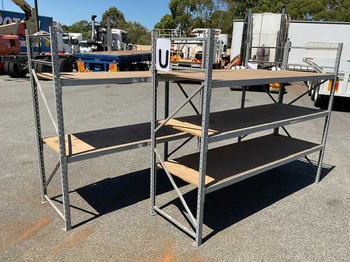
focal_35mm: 30
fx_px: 303
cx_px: 180
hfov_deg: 60.0
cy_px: 134
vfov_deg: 46.8
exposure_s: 1/2141
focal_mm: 3
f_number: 1.8
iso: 16
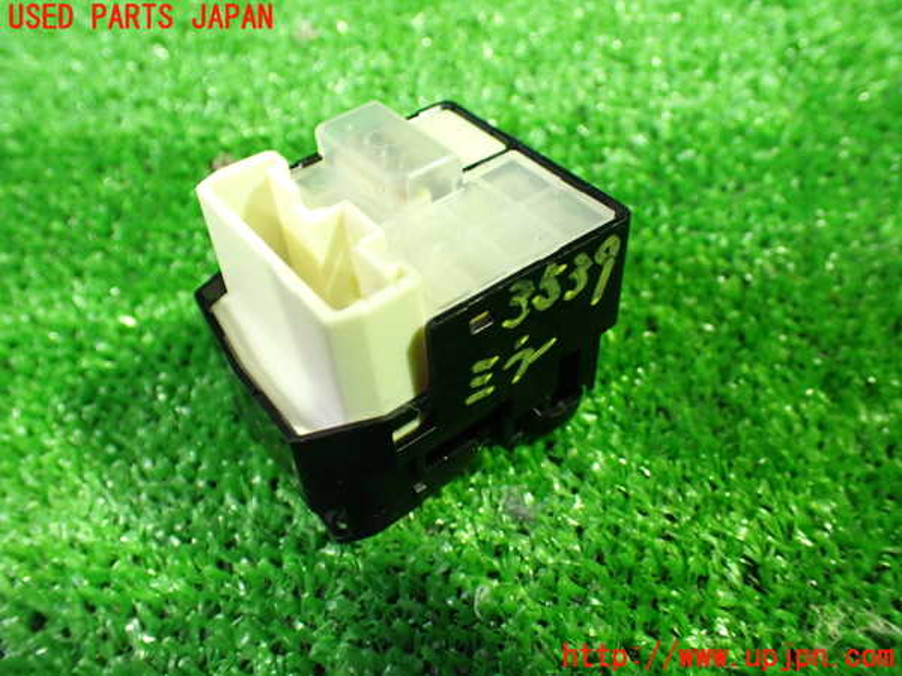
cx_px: 451
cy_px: 338
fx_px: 782
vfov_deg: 46.8
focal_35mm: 30
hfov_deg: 60.0
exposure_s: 1/30
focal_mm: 5.4
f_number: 2.3
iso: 800
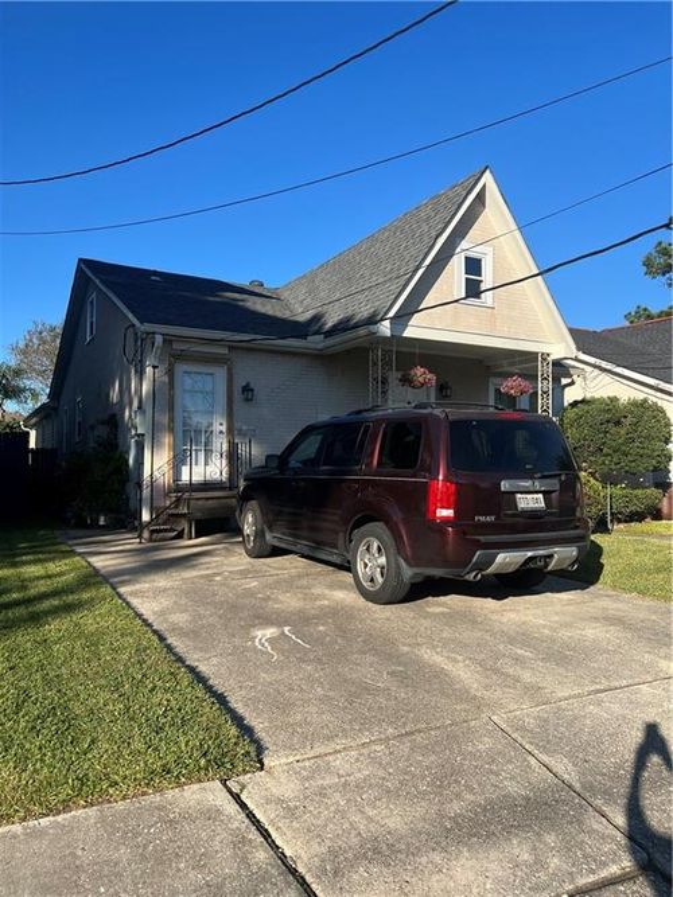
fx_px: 674
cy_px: 448
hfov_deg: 53.0
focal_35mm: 26
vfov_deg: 67.3
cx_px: 336
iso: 50
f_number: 1.5
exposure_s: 1/2841
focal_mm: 5.7
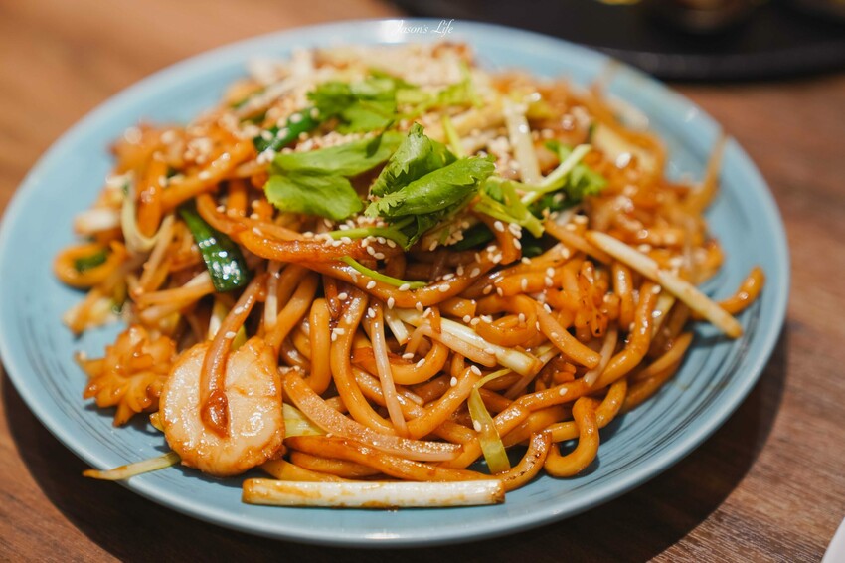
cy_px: 282
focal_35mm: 70
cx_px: 422
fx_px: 1642
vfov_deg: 19.4
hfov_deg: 28.9
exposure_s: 1/80
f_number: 2.8
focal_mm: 70
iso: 500
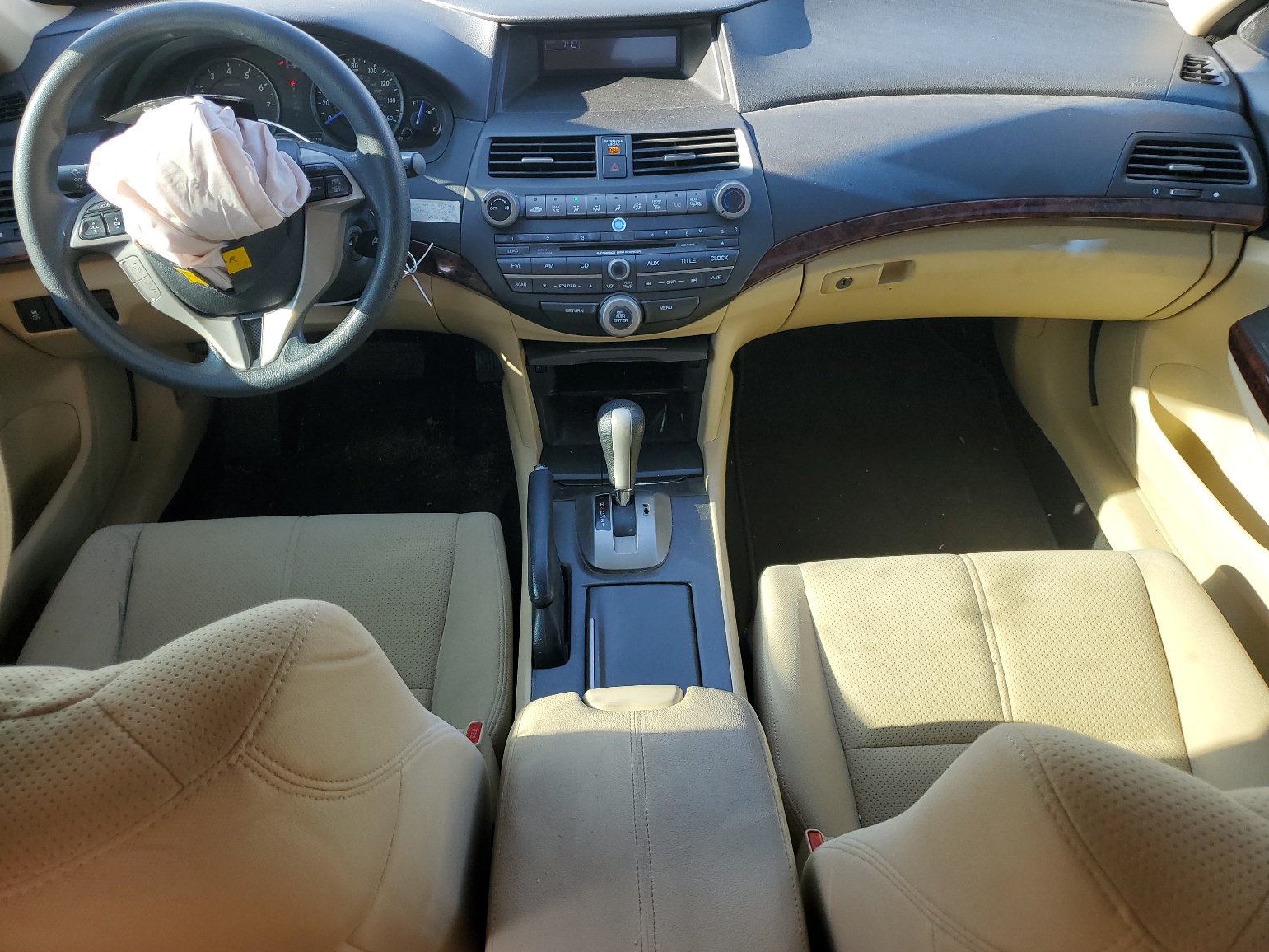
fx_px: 990
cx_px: 642
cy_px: 468
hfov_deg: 65.3
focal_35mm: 27
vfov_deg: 51.4
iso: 50
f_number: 1.5
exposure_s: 1/270
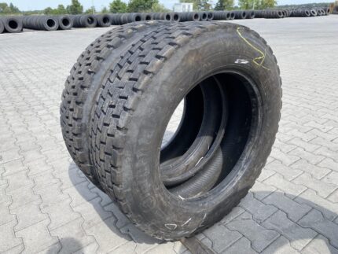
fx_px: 254
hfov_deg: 67.3
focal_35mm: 26
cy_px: 127
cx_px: 169
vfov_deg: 53.1
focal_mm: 4.25
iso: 32
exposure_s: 1/1016
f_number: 1.8
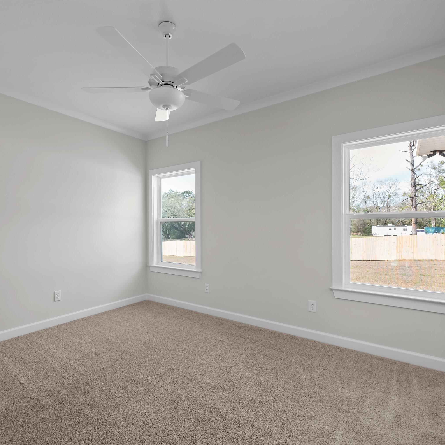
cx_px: 202
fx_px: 262
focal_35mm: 18
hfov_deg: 80.5
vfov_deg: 80.7
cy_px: 223
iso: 400
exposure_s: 1/20
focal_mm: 14
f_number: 9
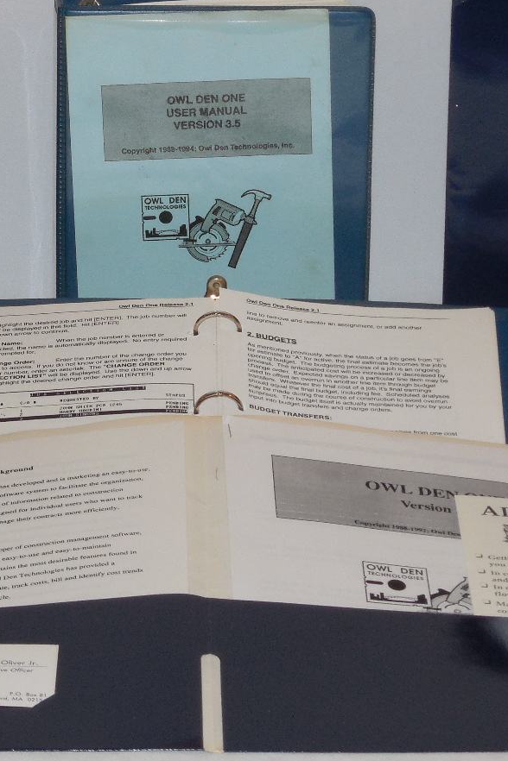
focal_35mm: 168
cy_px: 263
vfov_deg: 12.2
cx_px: 213
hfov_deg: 8.2
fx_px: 3556
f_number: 4.6
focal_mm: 16
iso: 280
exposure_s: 1/60
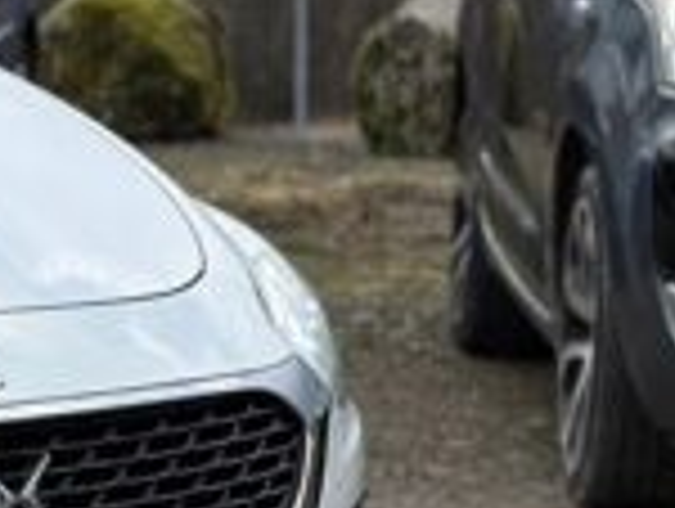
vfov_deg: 5.8
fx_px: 5000
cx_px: -927
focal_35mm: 256
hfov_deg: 7.3
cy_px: 171
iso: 100
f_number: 1.78
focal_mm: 6.86
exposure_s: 1/2252
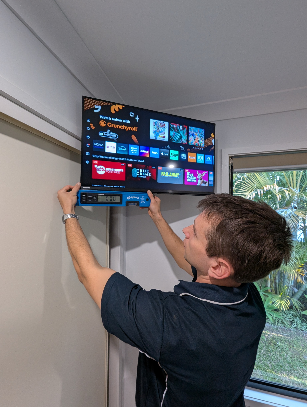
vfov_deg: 106.1
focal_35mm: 13
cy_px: 204
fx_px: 153
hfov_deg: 90.1
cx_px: 154
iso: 95
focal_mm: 1.95
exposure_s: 1/25
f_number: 2.2
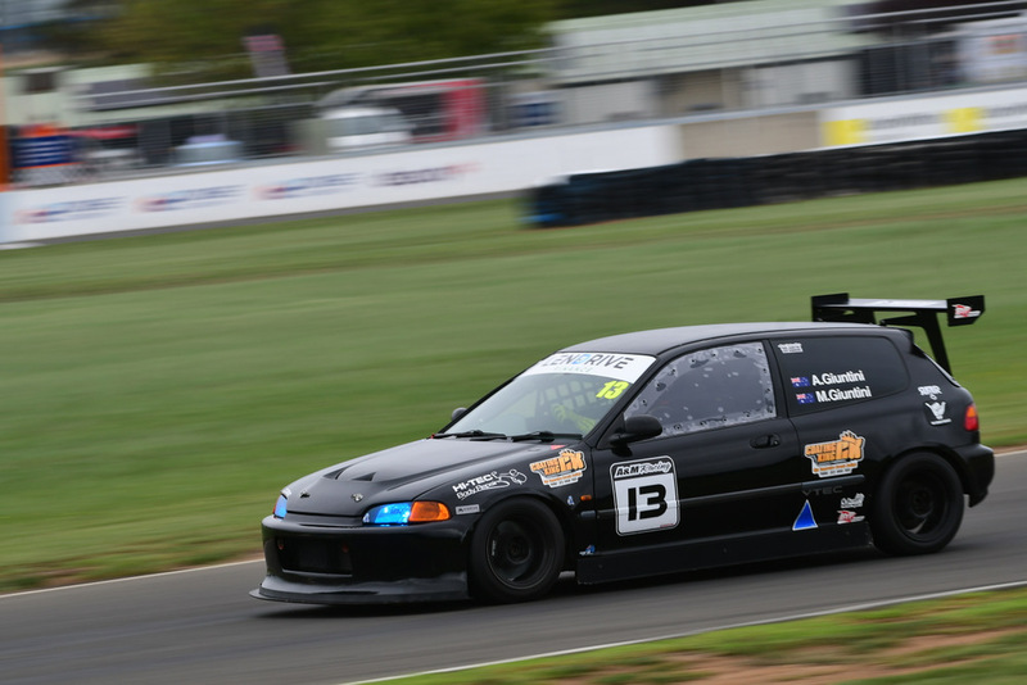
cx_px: 514
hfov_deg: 6.9
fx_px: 8561
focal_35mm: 300
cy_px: 342
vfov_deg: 4.6
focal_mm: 200
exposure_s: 1/160
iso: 160
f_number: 10
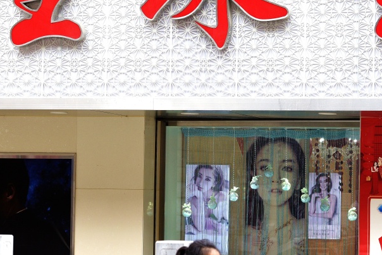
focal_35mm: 139
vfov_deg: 9.9
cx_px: 219
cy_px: 144
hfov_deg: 14.7
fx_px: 1475
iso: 500
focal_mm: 70
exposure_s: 1/640
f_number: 4.5
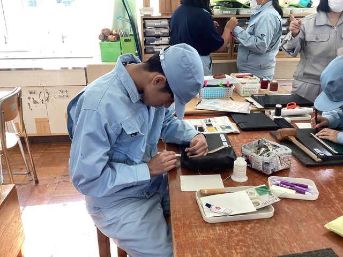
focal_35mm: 31
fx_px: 307
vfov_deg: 45.4
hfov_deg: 58.4
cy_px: 128
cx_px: 172
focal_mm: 3.3
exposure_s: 1/120
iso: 80
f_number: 2.4
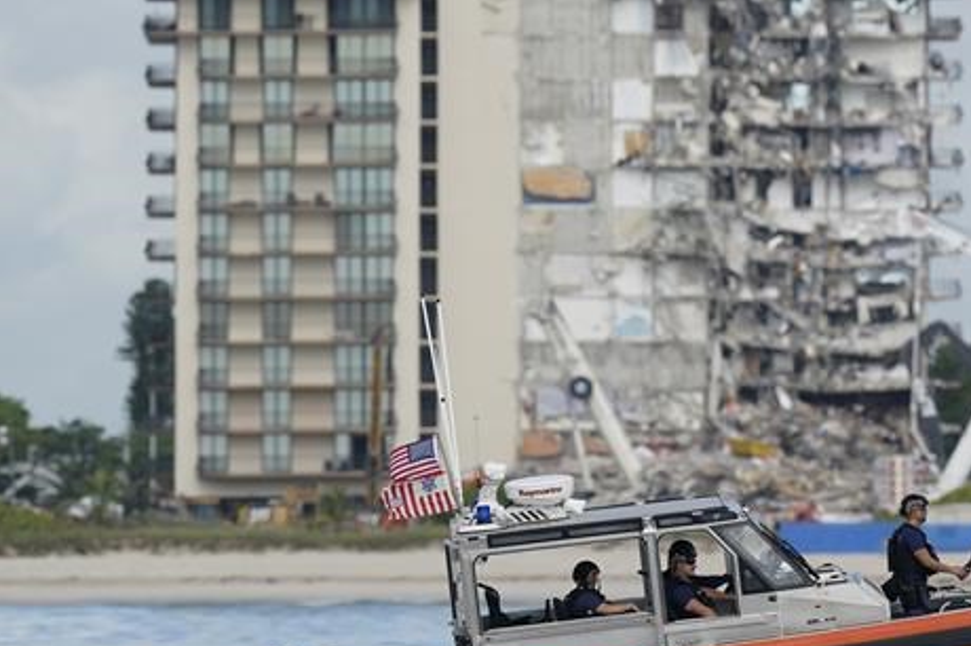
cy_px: 354
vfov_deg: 1.6
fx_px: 22855
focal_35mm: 848
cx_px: 568
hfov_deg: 2.4
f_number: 7.1
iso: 1600
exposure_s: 1/5000
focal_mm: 600
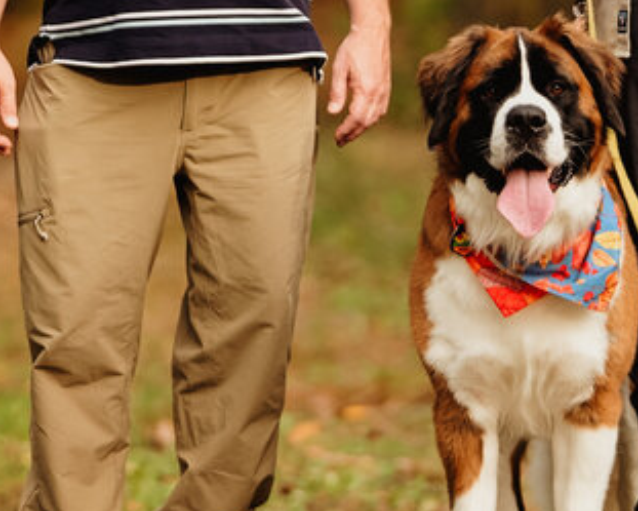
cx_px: 464
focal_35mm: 489
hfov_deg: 4.0
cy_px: -119
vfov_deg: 3.2
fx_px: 9236
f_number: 1.8
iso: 250
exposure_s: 1/1000
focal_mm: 135
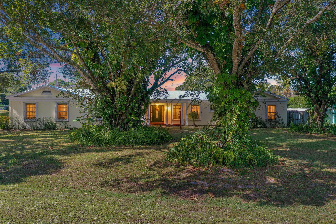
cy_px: 112
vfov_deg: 46.4
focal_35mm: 28
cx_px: 168
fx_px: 261
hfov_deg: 65.5
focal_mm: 10.26
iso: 100
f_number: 5
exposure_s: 1/200
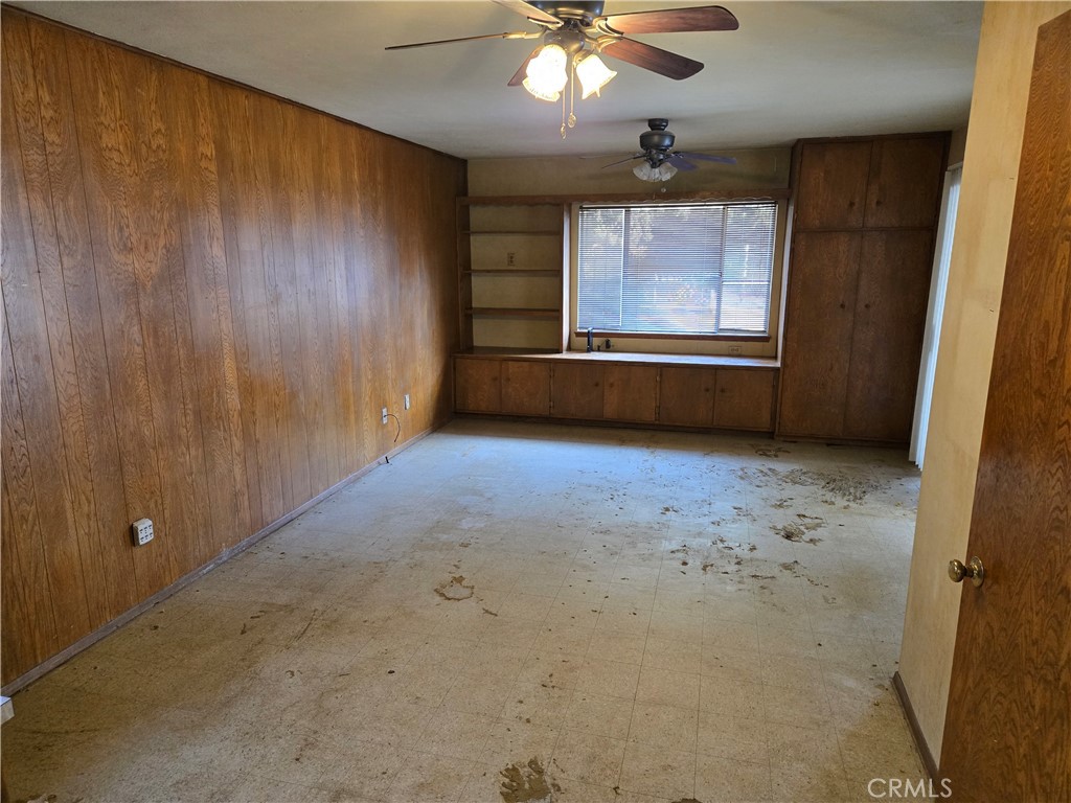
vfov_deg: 58.9
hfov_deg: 73.9
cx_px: 536
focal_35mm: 23
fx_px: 712
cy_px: 402
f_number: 1.8
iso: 400
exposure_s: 1/120
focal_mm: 5.4
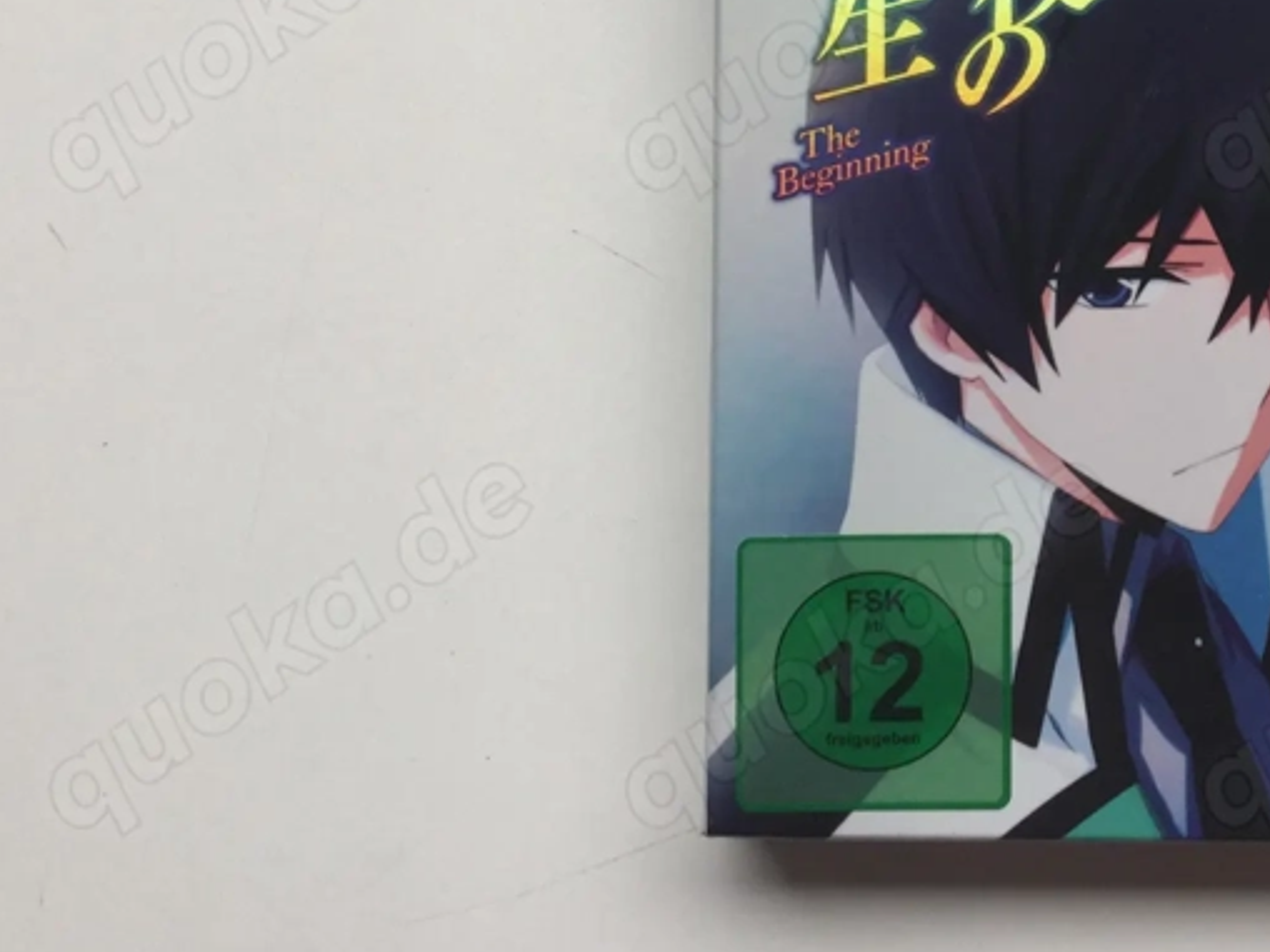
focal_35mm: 61
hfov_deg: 30.2
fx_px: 2238
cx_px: 1165
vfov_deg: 23.2
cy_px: 40
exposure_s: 1/100
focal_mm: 3.3
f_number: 2.4
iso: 25
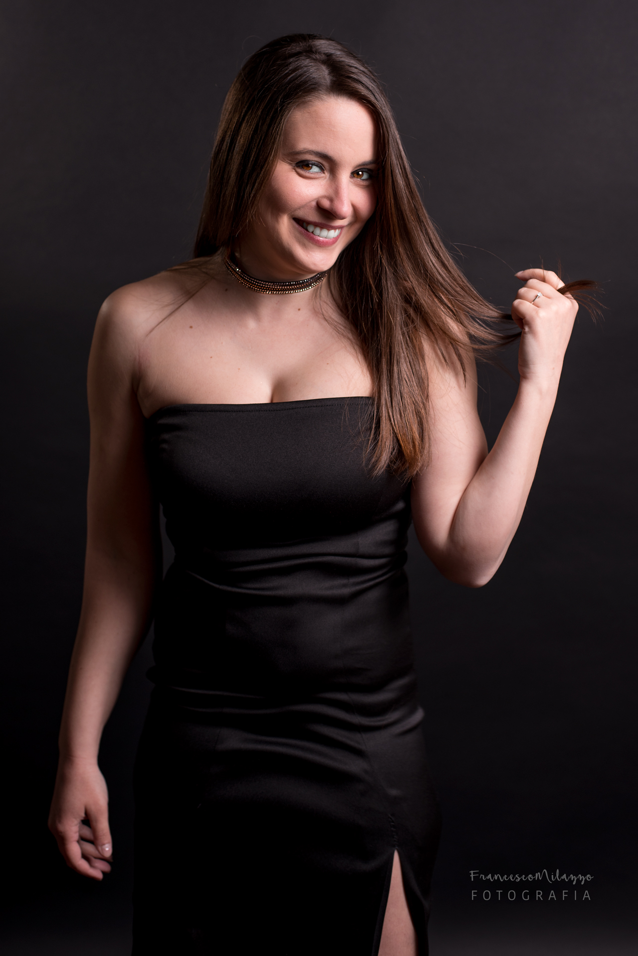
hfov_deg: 27.0
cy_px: 478
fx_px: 1329
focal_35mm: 50
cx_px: 319
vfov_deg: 39.6
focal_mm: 50
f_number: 5
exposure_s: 1/160
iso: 100
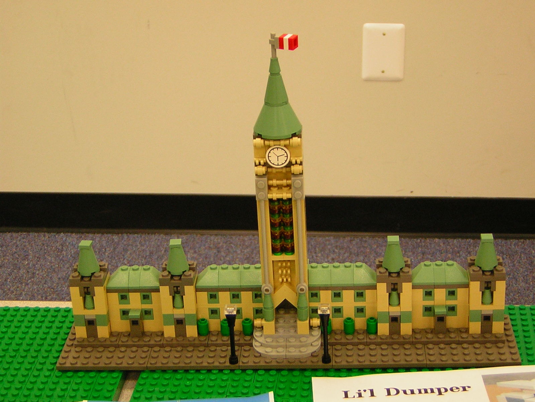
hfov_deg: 26.3
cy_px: 201
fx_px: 1144
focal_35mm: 74
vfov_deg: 19.9
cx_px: 268
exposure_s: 1/5.4
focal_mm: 9.6
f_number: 3.8
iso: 89
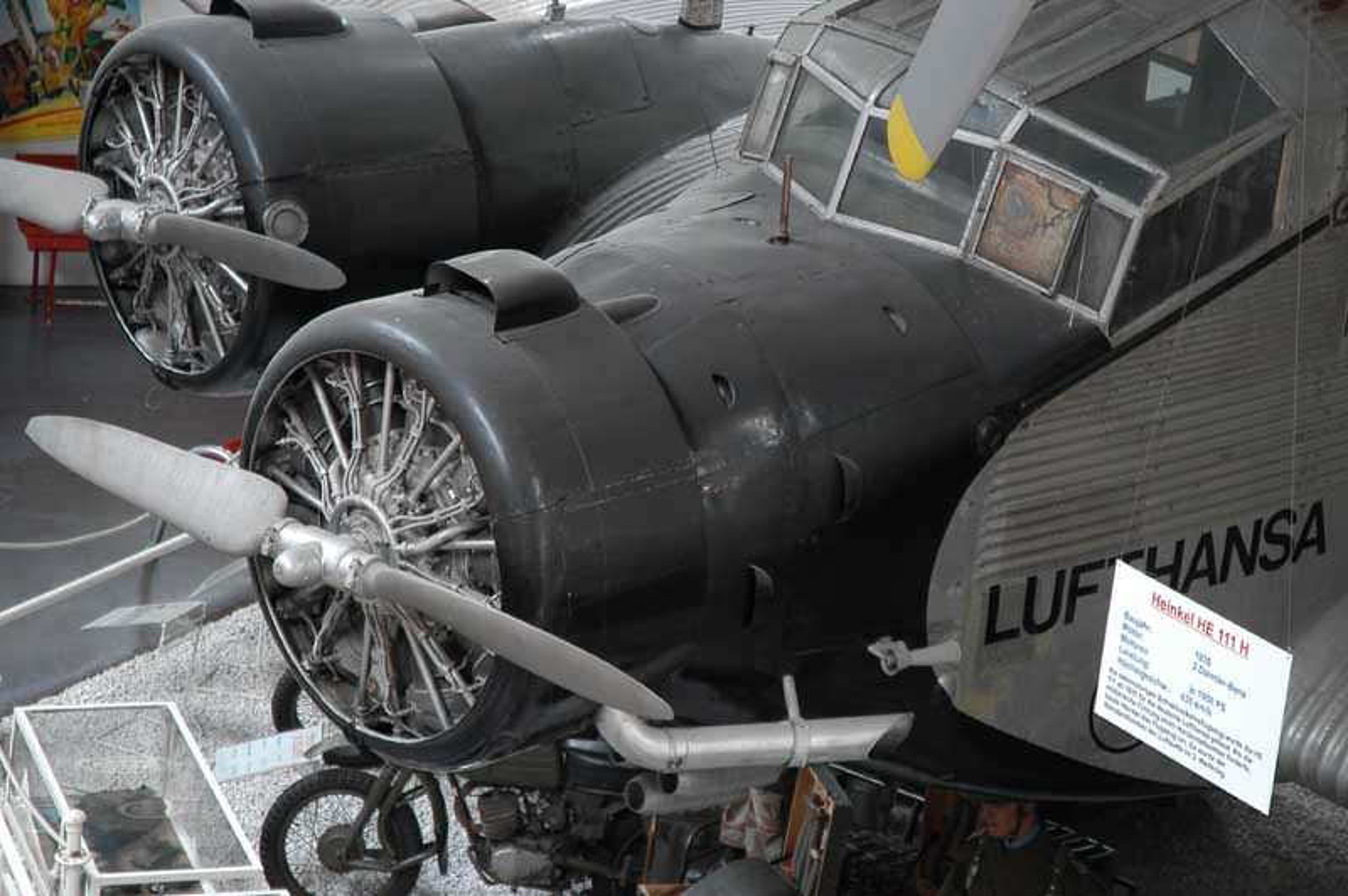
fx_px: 4770
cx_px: 674
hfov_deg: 16.1
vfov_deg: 10.7
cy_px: 448
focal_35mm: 128
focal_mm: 85
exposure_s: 1/3
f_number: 4.5
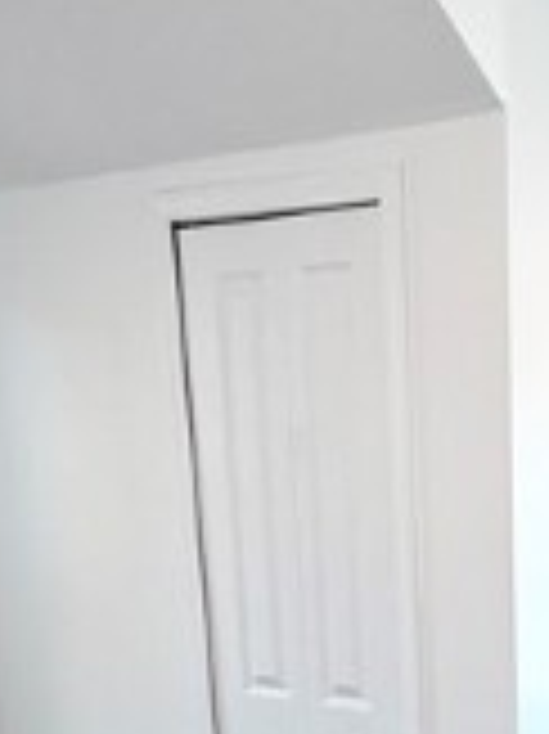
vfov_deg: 26.2
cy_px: 878
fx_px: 1397
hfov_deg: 21.9
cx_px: 459
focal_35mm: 66
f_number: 2.2
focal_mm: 2.22
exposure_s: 1/117
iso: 125
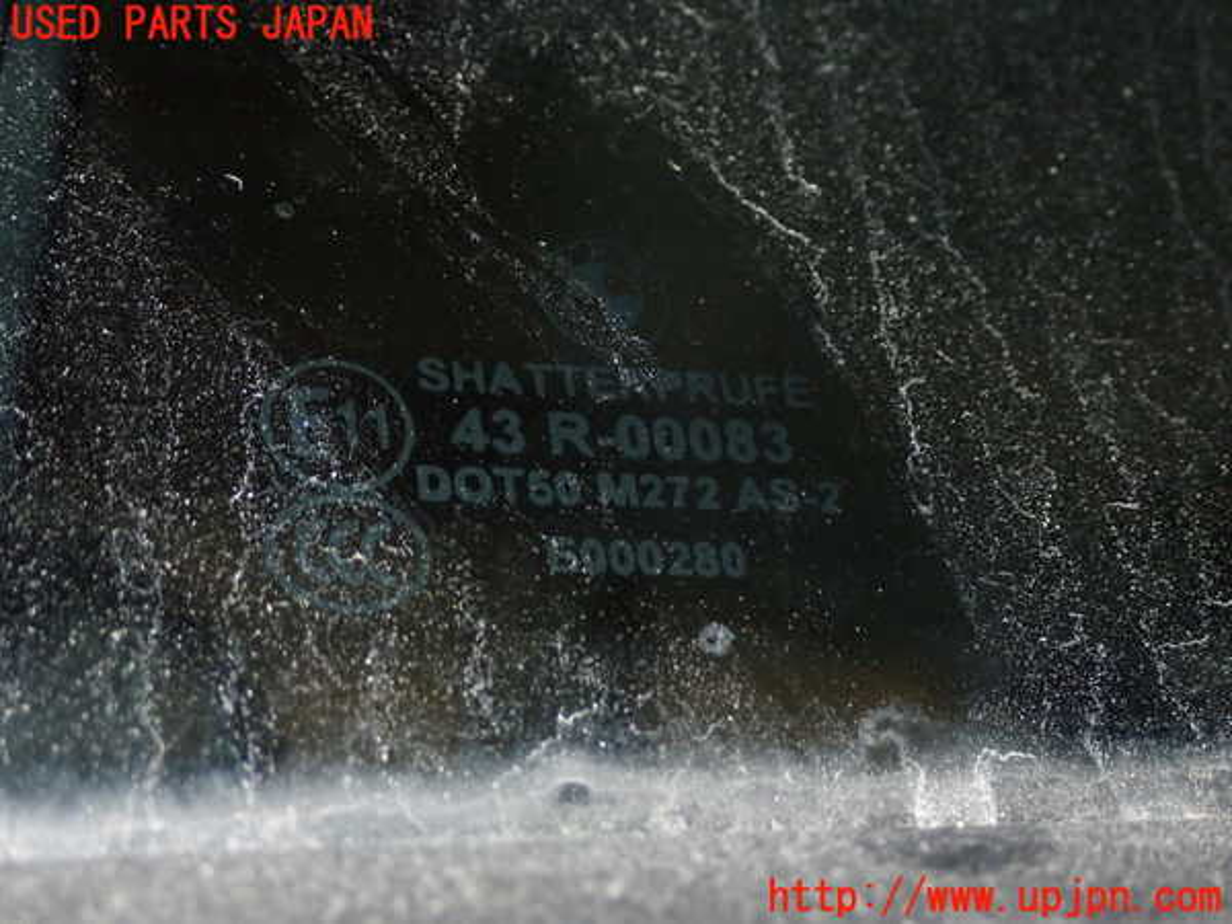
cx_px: 616
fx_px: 2527
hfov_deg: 27.4
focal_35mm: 71
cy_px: 462
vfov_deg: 20.7
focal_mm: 12.73
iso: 800
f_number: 11
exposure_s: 1/60
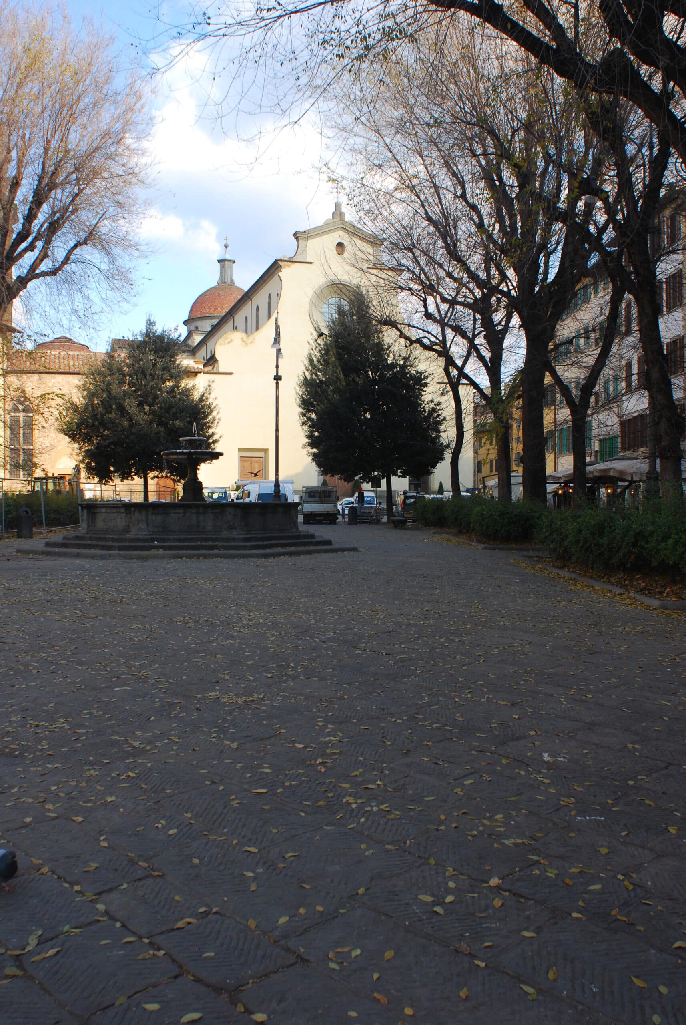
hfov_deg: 43.7
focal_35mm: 30
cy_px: 512
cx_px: 343
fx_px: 855
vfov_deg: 61.9
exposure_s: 1/250
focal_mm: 20
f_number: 8
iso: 250
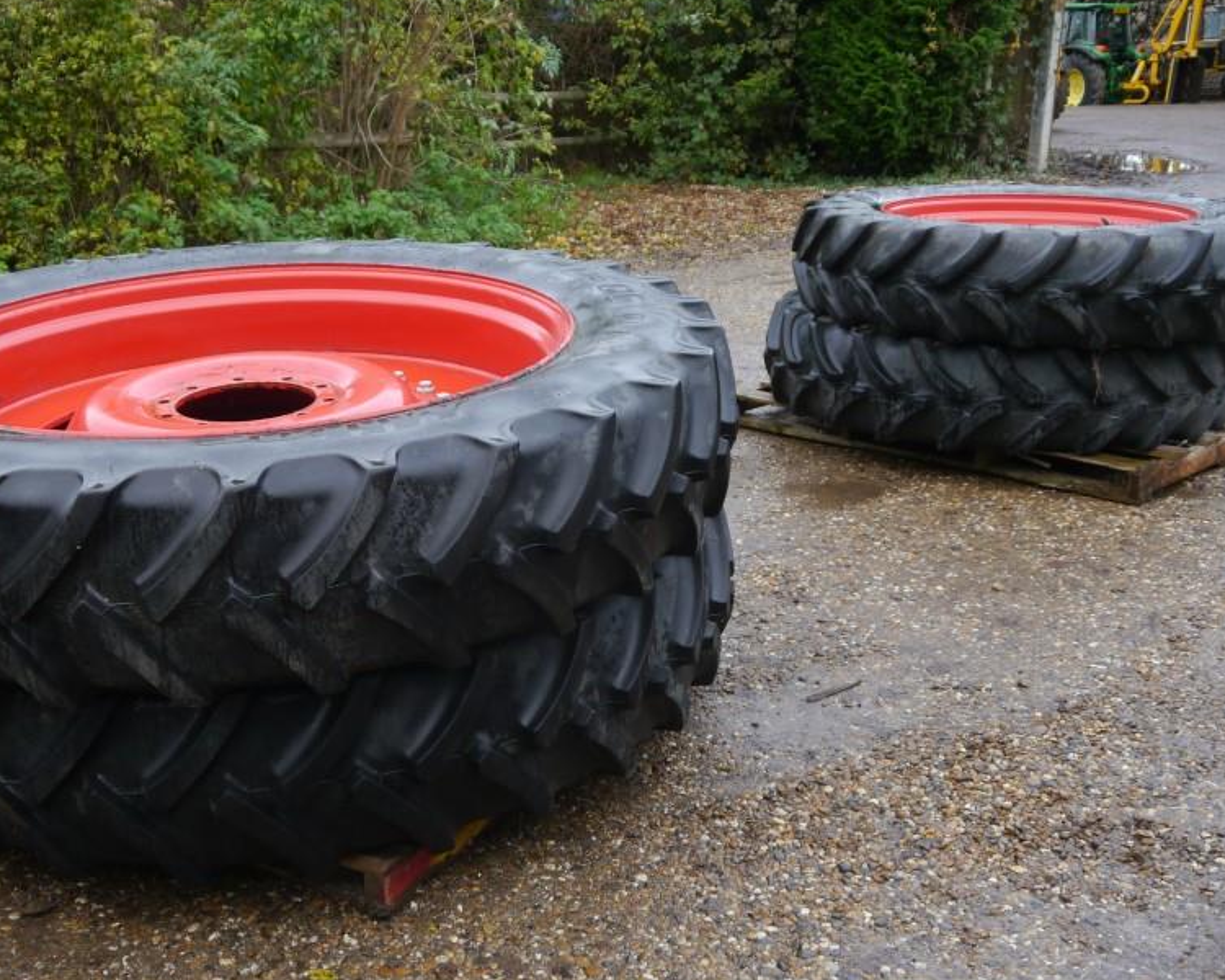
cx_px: 508
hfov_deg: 38.7
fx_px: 1740
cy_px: 550
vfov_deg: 31.4
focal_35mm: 48
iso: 160
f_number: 4
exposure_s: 1/125
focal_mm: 18
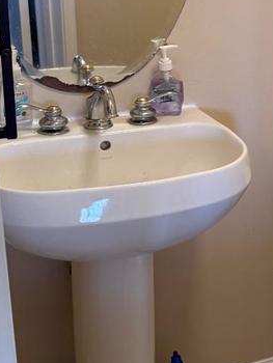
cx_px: 344
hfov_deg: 18.7
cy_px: 82
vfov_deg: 25.9
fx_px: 777
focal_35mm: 74
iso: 160
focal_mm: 6.76
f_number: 1.78
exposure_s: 1/120
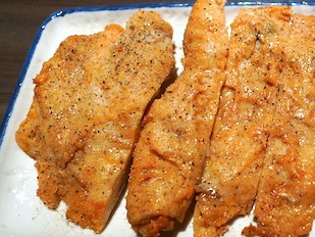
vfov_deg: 40.7
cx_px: 225
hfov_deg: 51.0
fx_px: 319
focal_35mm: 35
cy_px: 123
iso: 250
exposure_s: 1/30
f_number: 2
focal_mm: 5.1
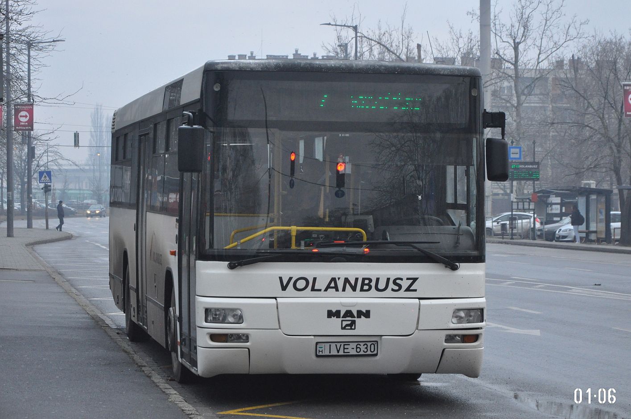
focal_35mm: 105
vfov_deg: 13.0
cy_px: 210
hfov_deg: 19.5
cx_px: 316
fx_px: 1838
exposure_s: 1/160
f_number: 5.3
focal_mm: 70
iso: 1600
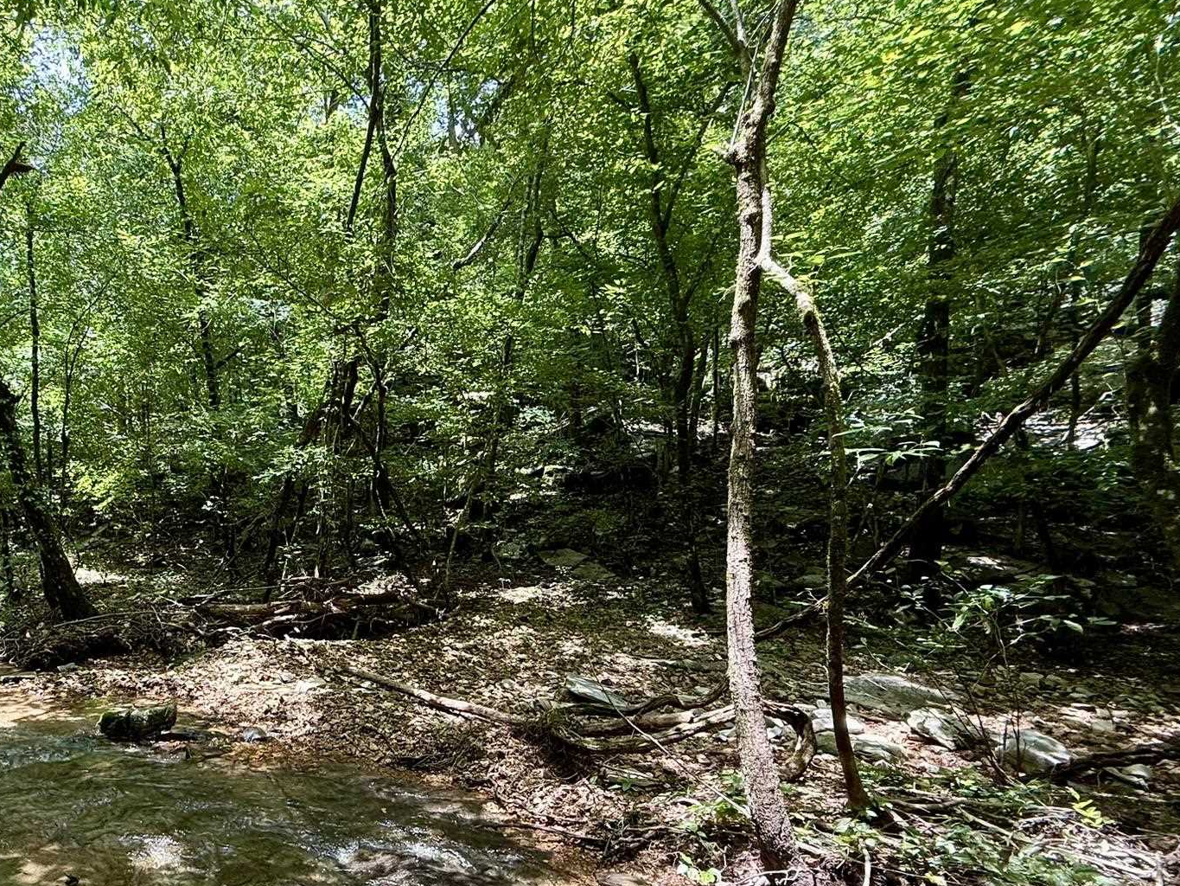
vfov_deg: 62.3
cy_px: 570
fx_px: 716
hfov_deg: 73.8
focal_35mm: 21
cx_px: 306
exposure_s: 1/99
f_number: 2.2
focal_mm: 2.22
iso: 100
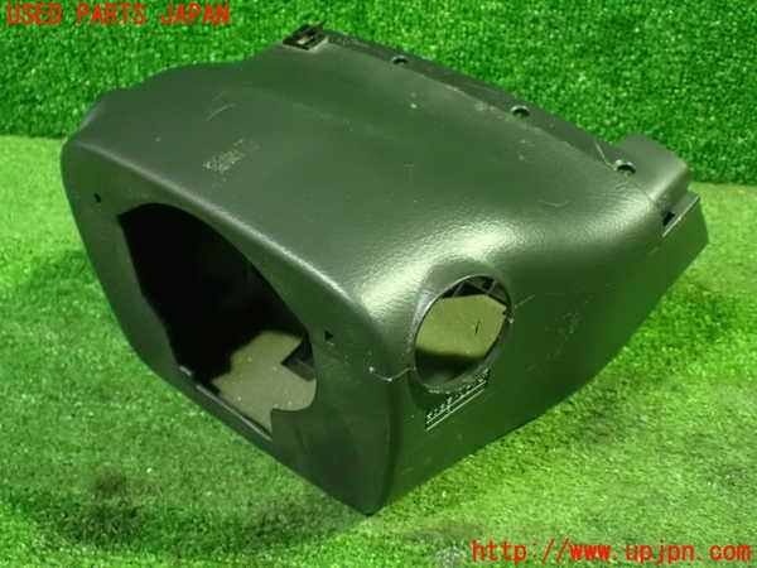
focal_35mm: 44
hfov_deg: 42.9
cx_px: 378
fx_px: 962
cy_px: 284
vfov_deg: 32.9
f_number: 2.9
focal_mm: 7.84
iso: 1600
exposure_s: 1/20
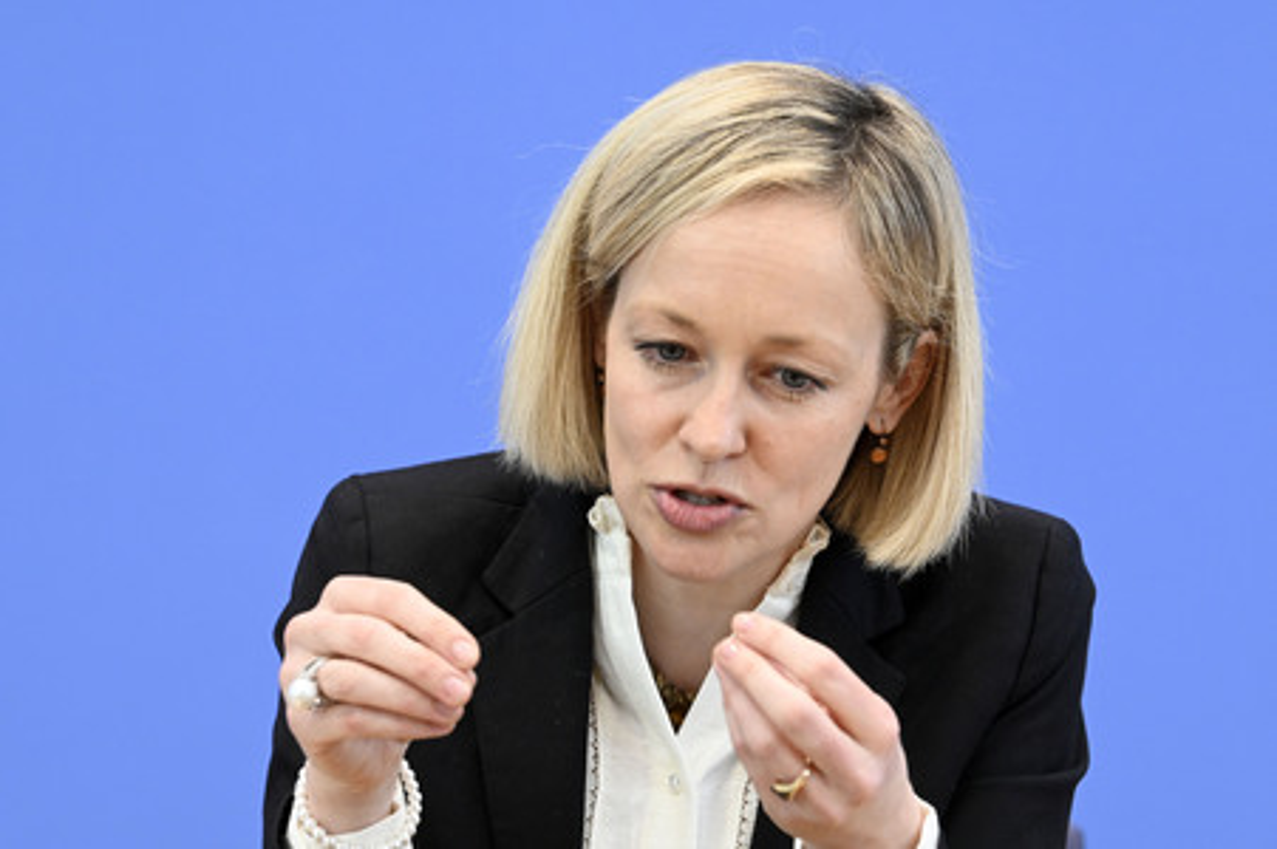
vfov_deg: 9.1
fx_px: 5317
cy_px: 424
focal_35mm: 150
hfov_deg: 13.7
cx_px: 638
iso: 4000
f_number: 6.3
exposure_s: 1/400
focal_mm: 150
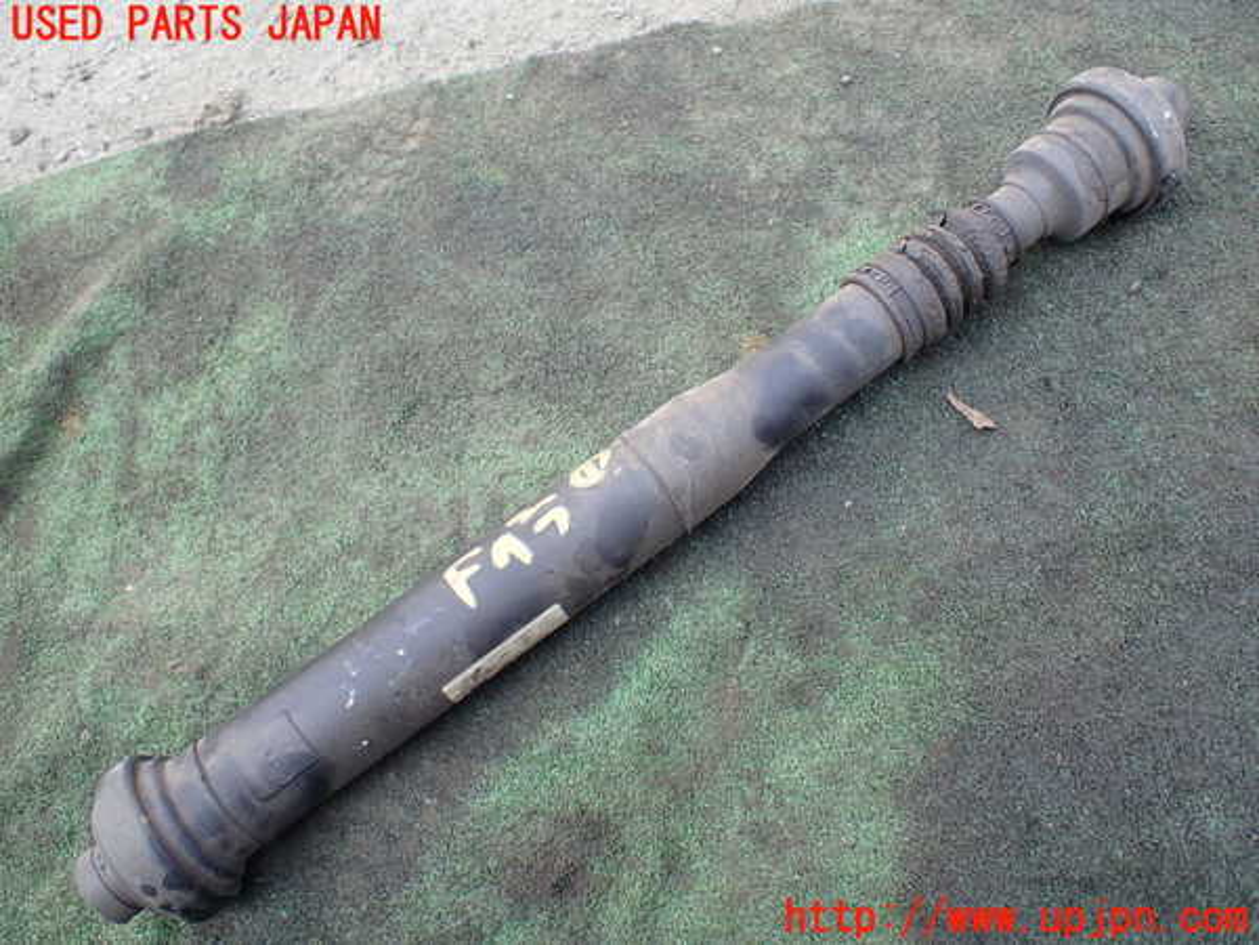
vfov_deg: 46.8
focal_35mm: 30
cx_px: 630
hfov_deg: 60.0
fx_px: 1091
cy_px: 472
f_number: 2.3
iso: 100
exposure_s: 1/200
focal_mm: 5.4
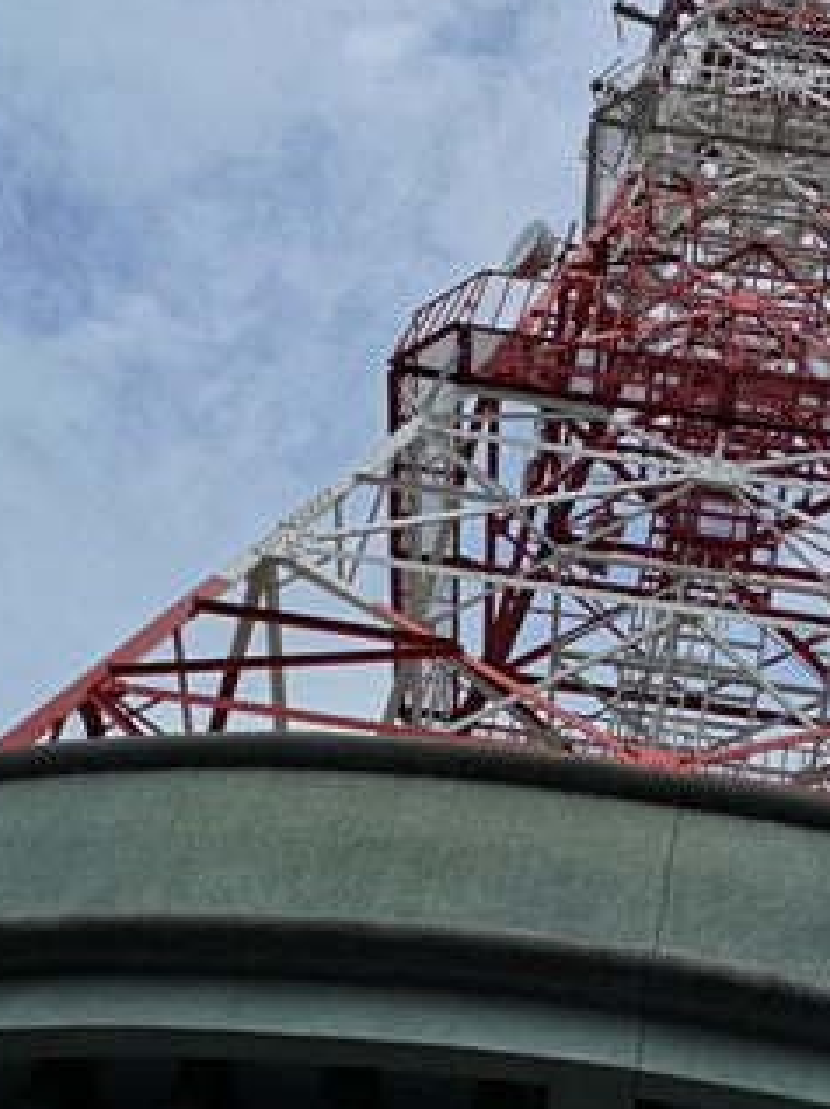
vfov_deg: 28.6
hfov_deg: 21.1
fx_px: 2177
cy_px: 485
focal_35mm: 68
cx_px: 771
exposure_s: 1/5236
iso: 50
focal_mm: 3.95
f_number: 1.8
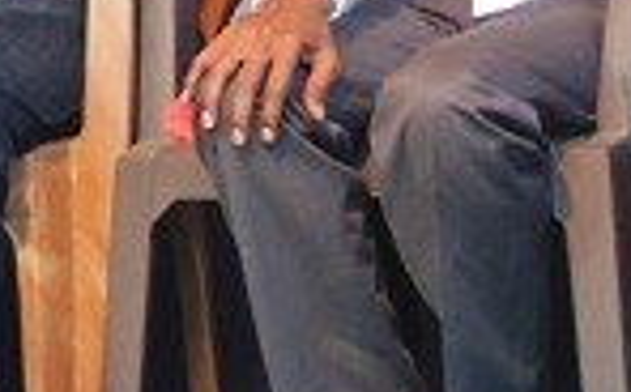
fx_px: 8276
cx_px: -695
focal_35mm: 482
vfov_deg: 2.7
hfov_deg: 4.3
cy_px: -507
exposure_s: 1/60
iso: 450
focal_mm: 18.7
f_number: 4.2
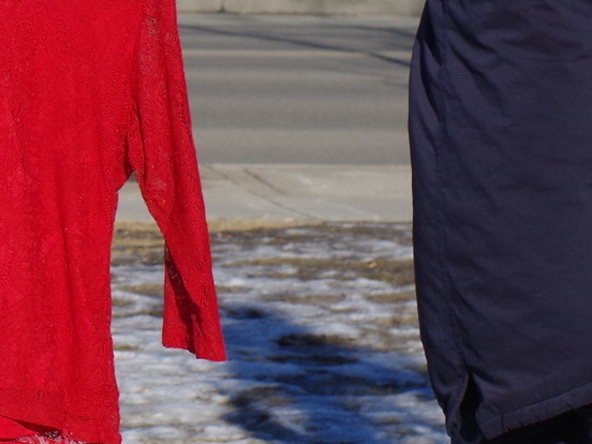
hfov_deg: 6.0
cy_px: -176
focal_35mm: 326
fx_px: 5575
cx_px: -351
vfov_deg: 4.5
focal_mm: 50
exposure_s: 1/1000
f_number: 9
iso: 400
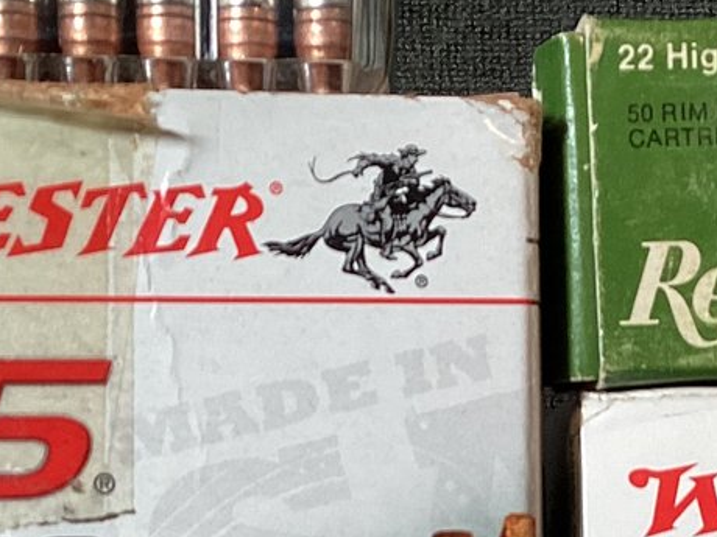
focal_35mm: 102
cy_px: 574
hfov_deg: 19.2
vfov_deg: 14.2
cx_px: 493
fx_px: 2113
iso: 80
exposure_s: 1/100
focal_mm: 3.3
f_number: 2.4
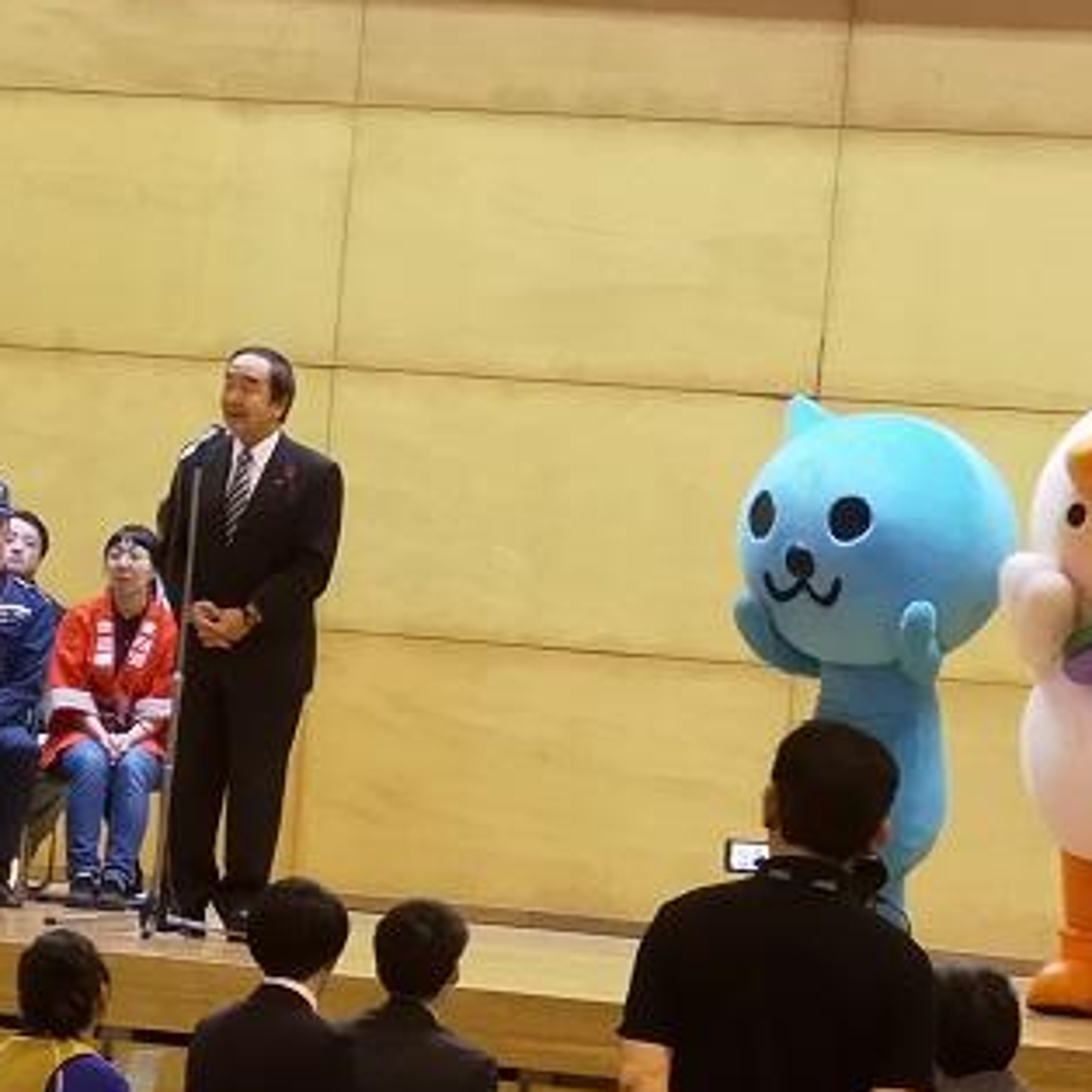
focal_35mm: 234
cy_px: 616
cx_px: 209
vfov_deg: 7.5
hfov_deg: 7.5
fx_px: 8352
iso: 320
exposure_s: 1/33
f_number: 2.4
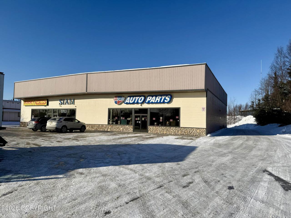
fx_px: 202
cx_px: 146
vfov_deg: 56.8
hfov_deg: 71.6
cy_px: 109
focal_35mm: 24
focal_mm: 6.76
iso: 80
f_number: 1.78
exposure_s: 1/9091
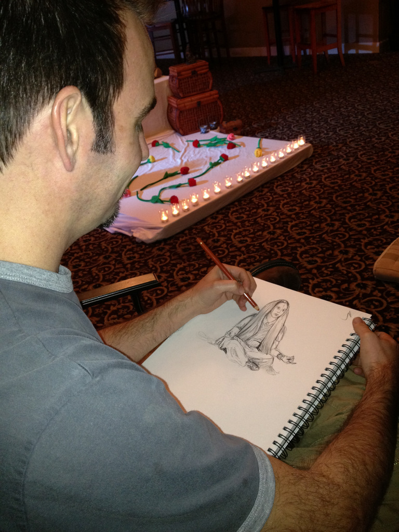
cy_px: 266
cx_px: 200
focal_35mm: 35
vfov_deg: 52.6
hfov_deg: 40.7
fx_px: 538
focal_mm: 4.28
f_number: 2.4
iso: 200
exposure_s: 1/20
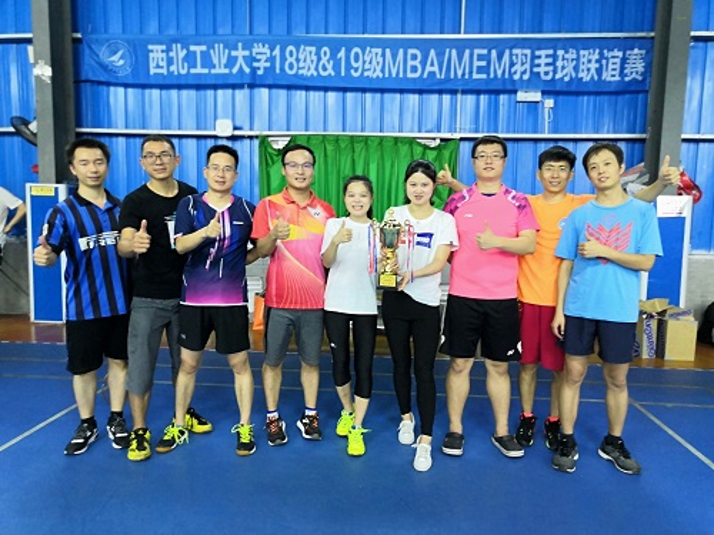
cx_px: 357
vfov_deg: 51.4
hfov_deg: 65.3
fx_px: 557
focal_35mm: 27
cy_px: 268
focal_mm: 3.95
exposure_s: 1/33.3
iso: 400
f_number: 1.8
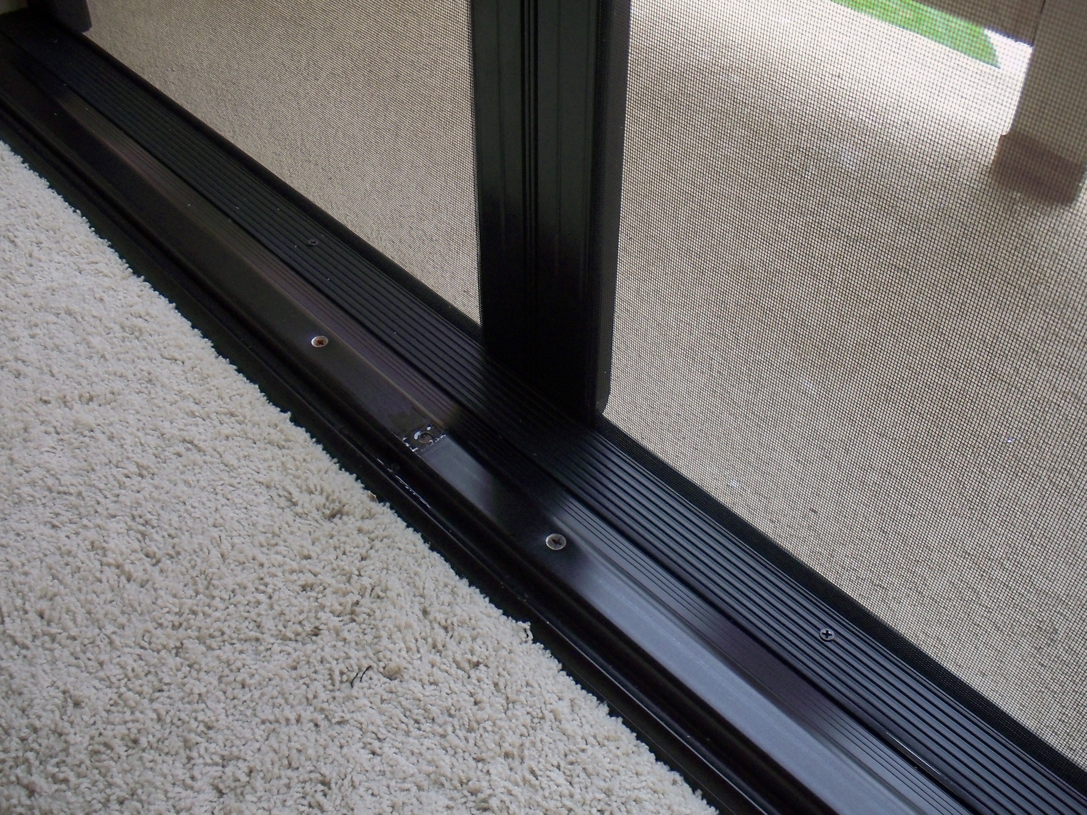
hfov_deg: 49.0
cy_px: 408
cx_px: 544
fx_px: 1193
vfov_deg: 37.7
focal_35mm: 38
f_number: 3.5
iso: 200
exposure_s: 1/80
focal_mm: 6.3
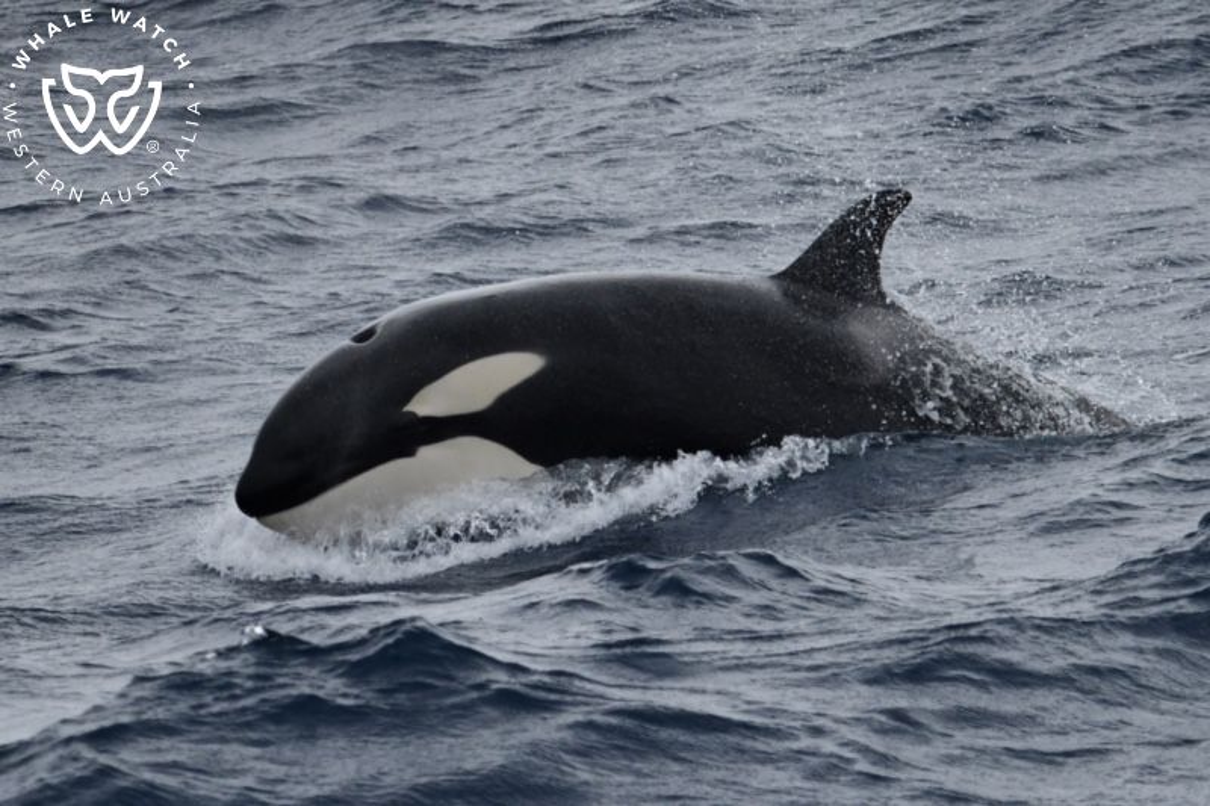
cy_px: 403
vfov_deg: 3.3
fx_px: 14113
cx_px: 605
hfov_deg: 4.9
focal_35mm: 420
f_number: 6
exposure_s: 1/8000
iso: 1100
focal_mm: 420
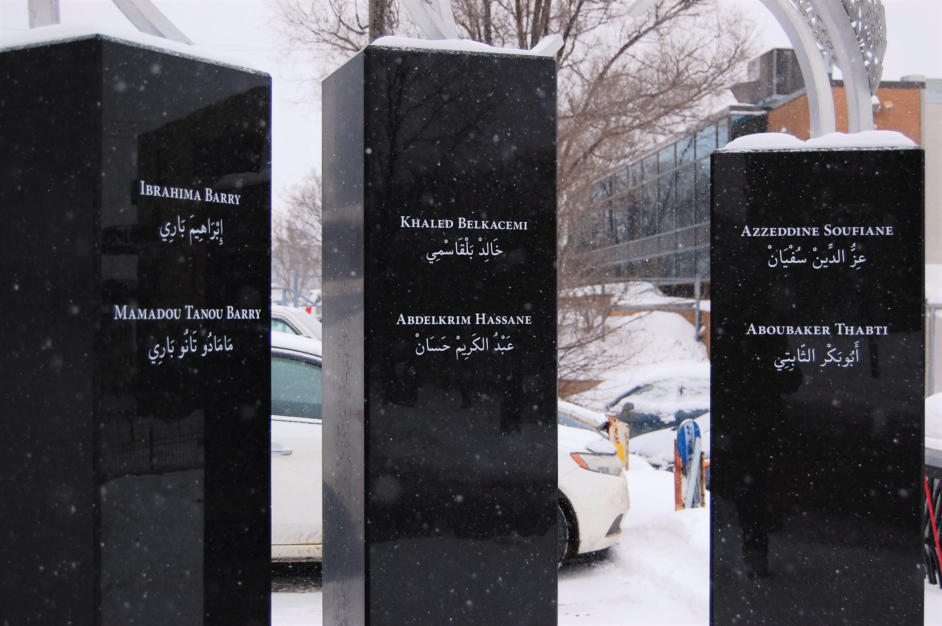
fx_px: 1333
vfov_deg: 26.4
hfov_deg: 38.9
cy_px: 313
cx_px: 471
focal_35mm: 51
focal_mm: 34
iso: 400
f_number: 4.5
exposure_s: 1/640
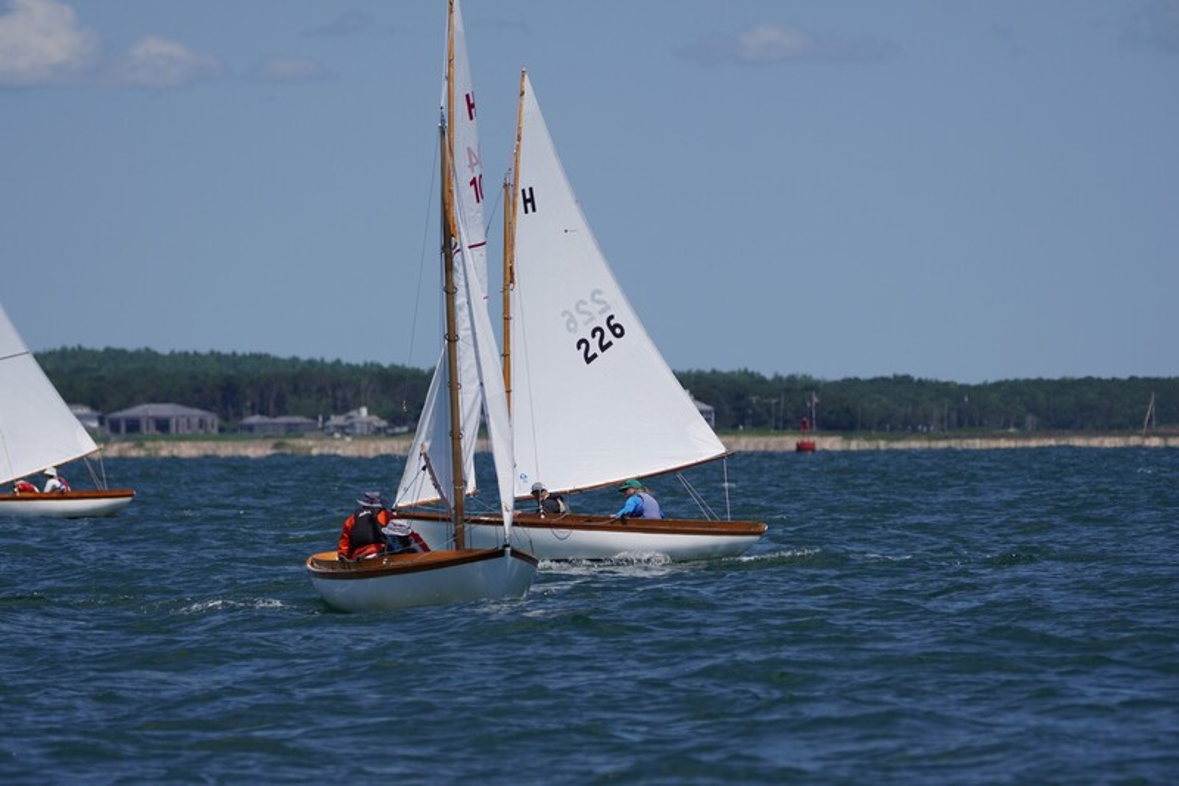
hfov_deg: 5.3
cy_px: 393
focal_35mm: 390
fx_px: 12769
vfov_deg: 3.5
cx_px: 590
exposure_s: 1/1600
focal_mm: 260
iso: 125
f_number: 5.6
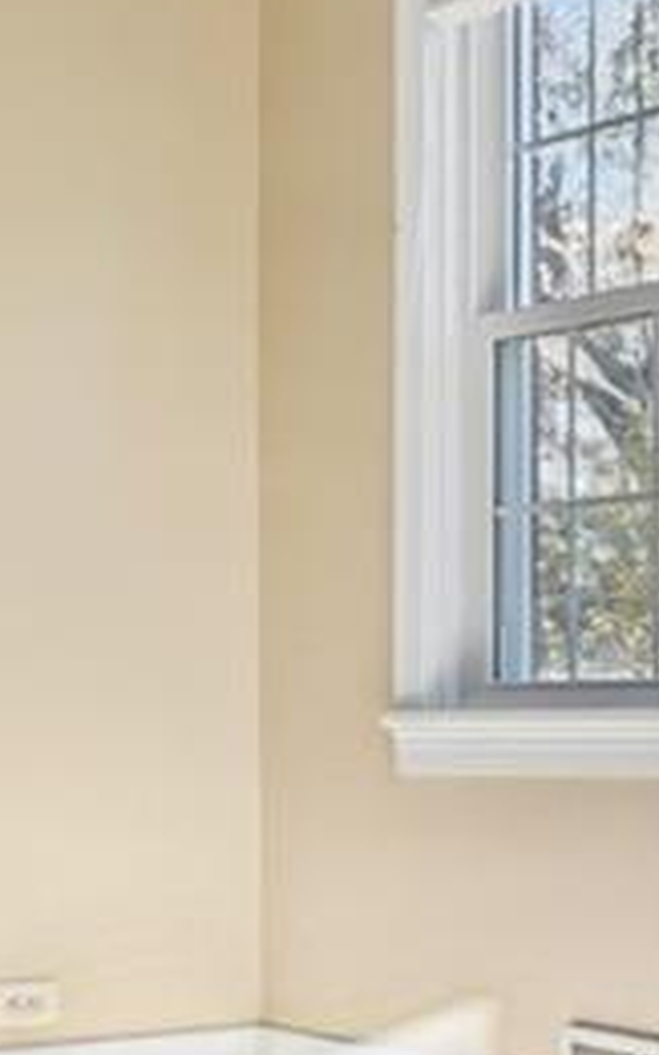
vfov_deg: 23.5
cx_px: 744
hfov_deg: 14.5
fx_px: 2530
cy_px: 677
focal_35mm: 88
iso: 800
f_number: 11
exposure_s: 1/30
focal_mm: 22
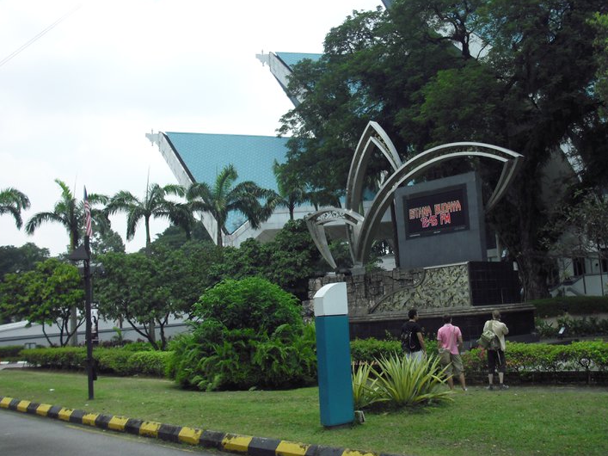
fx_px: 755
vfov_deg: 33.5
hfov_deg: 43.8
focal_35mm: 43
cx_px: 330
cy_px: 200
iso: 100
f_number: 8
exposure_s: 1/160
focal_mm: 6.2
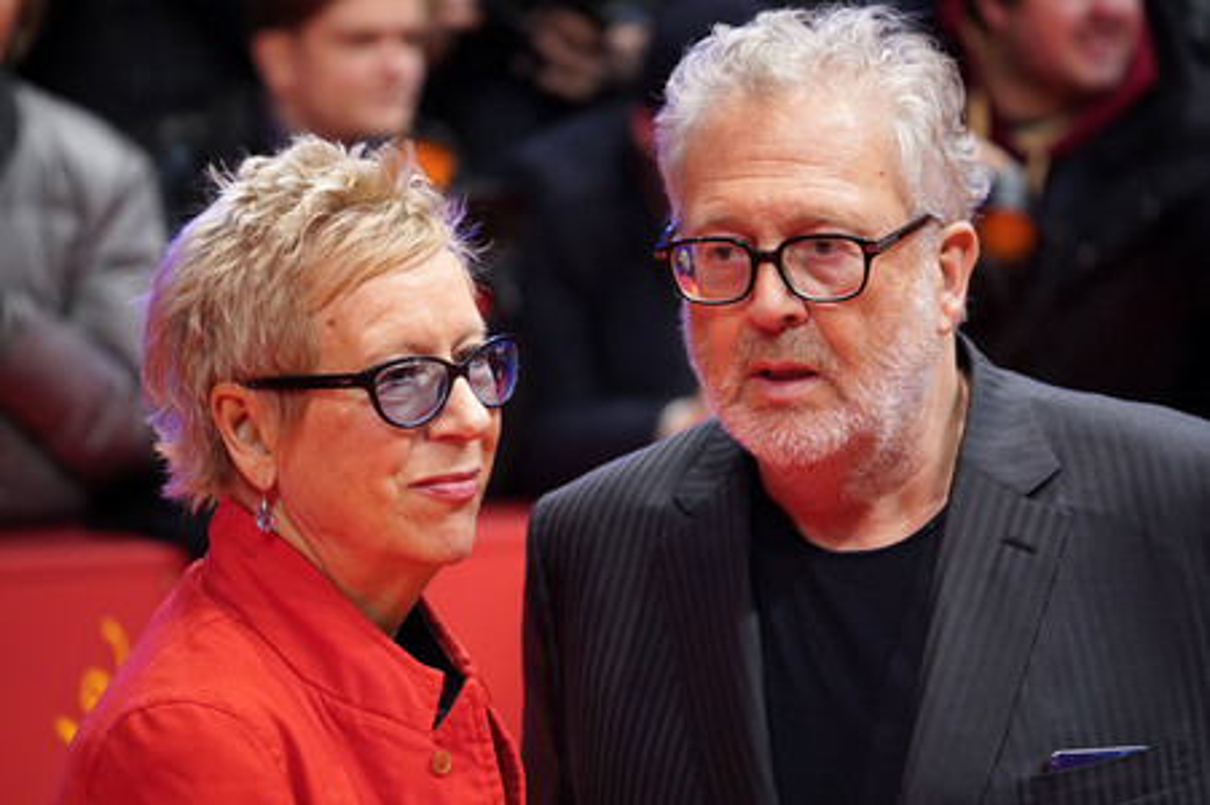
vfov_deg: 6.9
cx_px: 605
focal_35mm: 200
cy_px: 402
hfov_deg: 10.3
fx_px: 6717
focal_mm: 200
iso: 4000
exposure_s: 1/125
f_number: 5.6
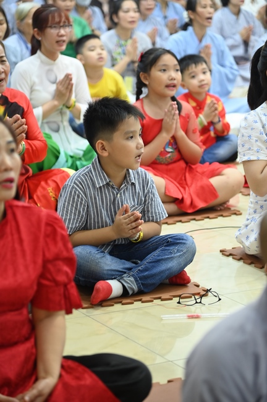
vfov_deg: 18.3
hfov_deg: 12.2
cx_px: 134
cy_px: 201
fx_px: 1249
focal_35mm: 112
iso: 2000
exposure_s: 1/30
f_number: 4
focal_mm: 112
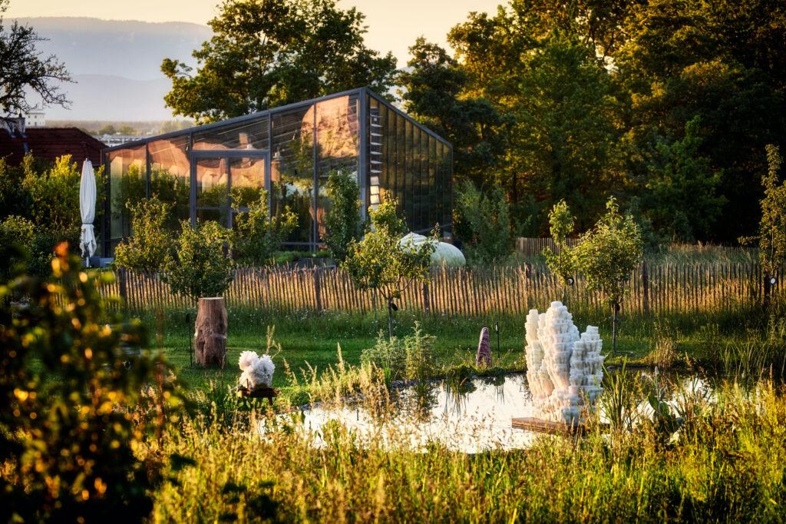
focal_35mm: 134
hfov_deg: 15.3
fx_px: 2925
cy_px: 262
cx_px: 393
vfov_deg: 10.2
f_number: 7.1
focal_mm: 134
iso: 200
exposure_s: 1/100
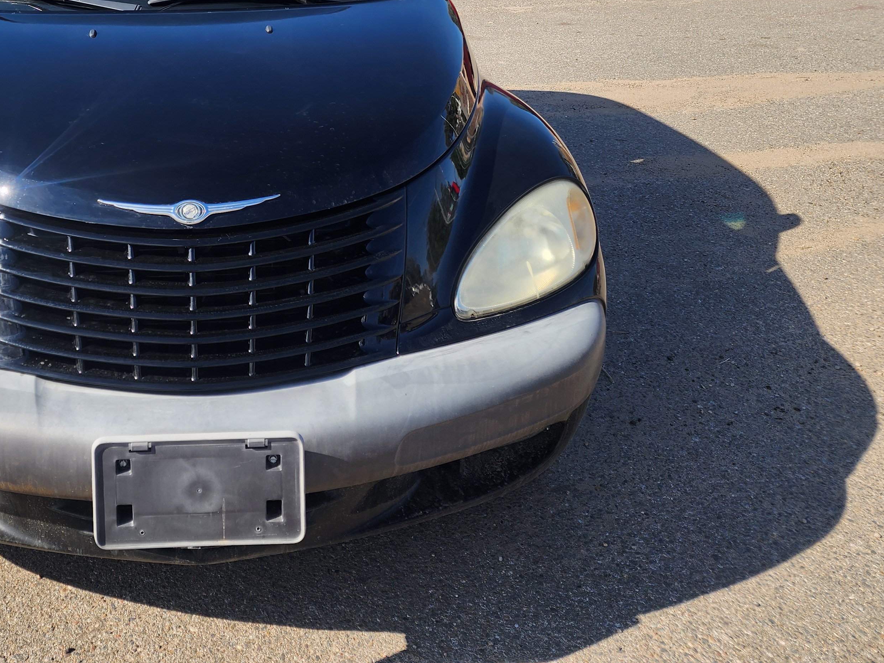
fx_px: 945
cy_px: 131
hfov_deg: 47.8
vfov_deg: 37.3
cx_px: 197
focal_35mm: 37
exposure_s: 1/690
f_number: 1.8
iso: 12
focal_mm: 6.4
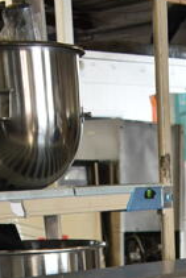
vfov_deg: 14.7
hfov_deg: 11.6
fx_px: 905
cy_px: 540
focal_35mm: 117
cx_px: 170
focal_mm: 18
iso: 250
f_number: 3.5
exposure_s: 1/30
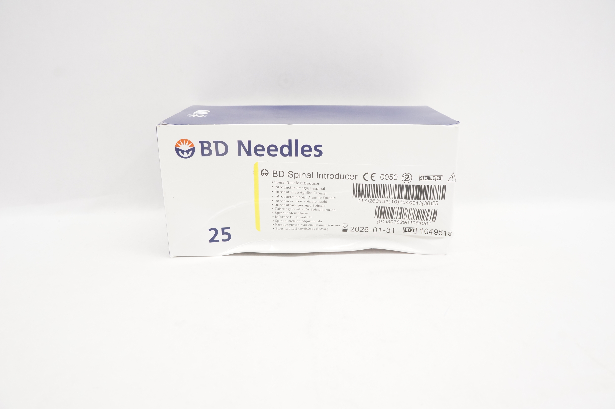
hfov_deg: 67.4
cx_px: 308
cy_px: 204
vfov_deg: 47.8
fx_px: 461
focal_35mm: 27
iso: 800
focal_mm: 18
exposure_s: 1/40
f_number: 9
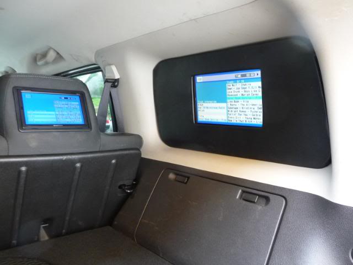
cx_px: 176
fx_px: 296
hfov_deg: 61.7
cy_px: 132
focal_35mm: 29
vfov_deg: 48.2
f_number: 3.3
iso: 320
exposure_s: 1/30
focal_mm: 4.7
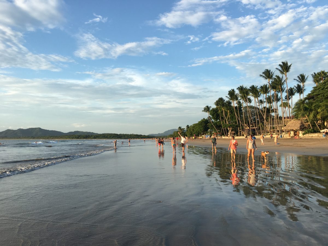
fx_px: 275
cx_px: 164
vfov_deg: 48.2
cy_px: 123
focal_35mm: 29
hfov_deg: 61.7
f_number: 2.2
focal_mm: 4.15
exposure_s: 1/499
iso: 25
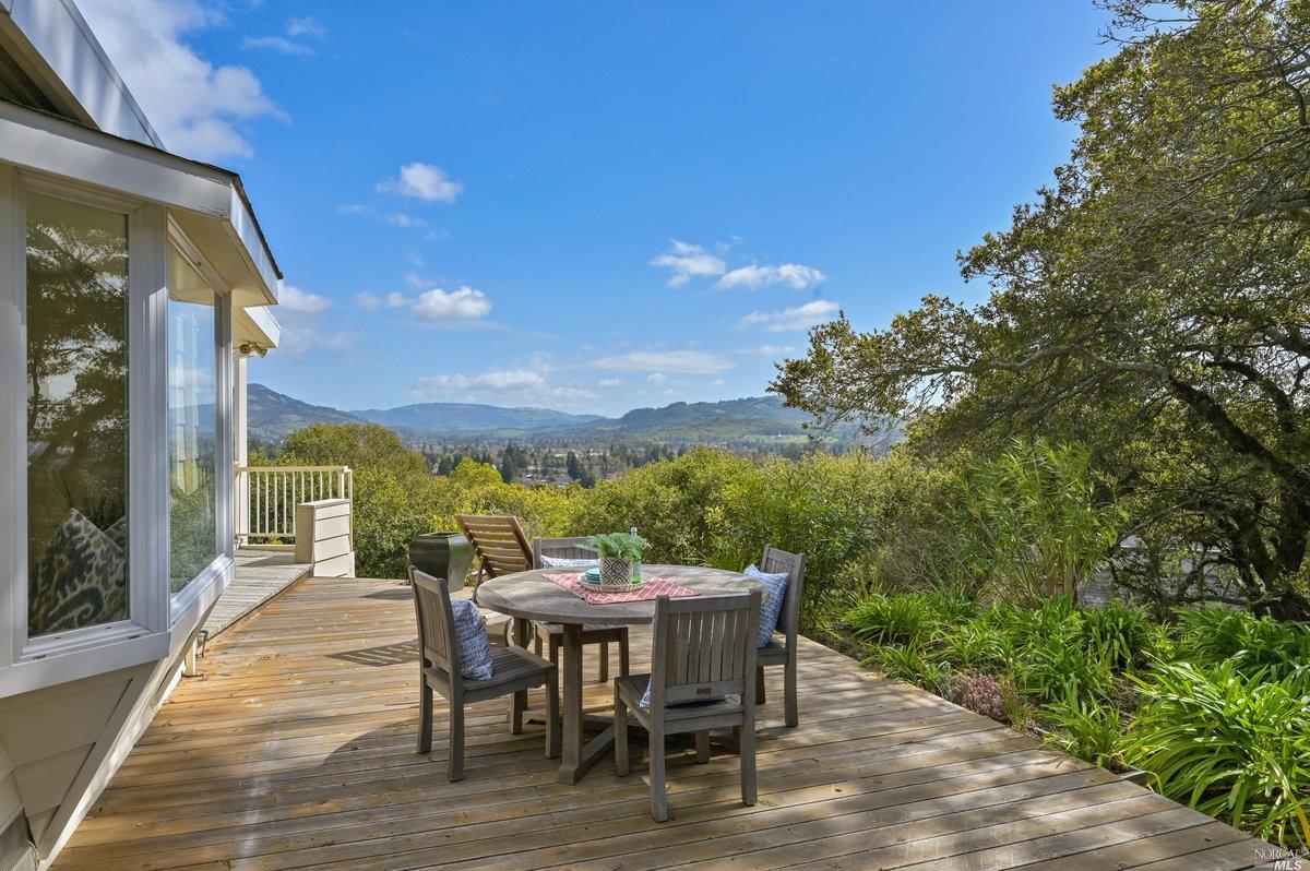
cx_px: 655
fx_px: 818
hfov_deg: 77.4
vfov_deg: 56.1
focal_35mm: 22
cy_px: 436
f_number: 11
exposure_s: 1/1000
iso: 400
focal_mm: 22.5
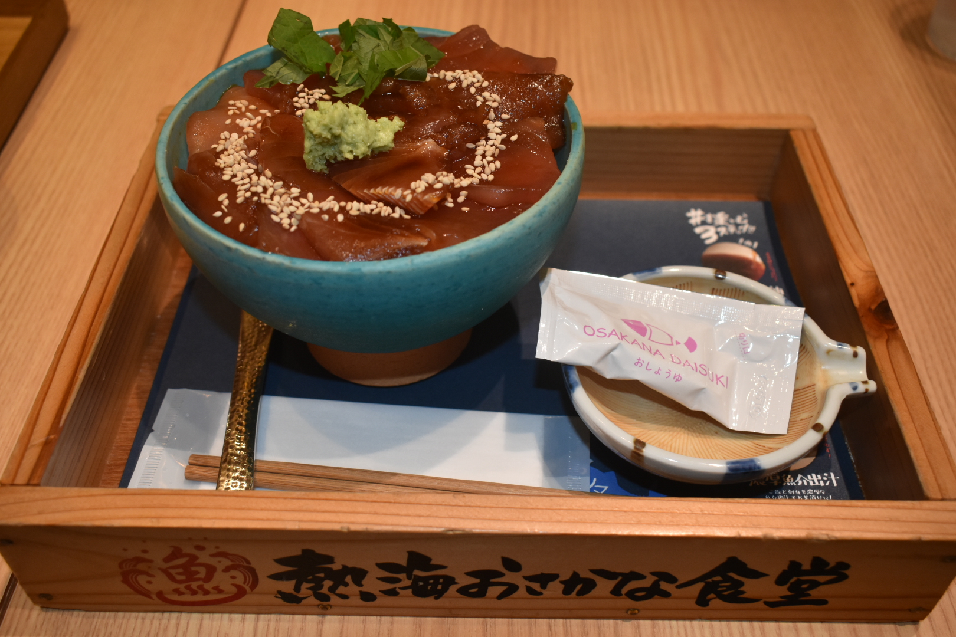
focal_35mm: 36
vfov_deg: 36.9
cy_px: 318
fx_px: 956
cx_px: 478
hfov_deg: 53.1
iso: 800
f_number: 5
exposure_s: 1/100
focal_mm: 24
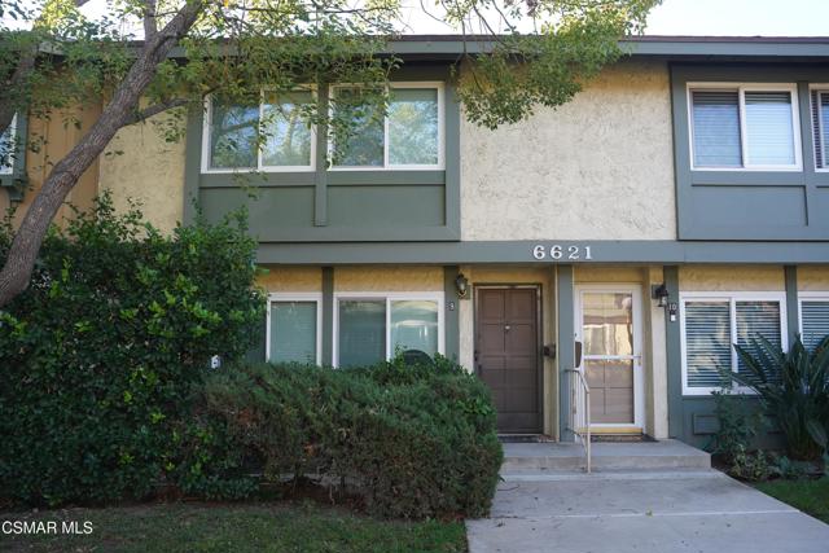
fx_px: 645
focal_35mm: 28
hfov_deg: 65.5
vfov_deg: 46.4
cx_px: 414
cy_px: 276
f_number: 4
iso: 250
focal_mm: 28
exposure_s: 1/160
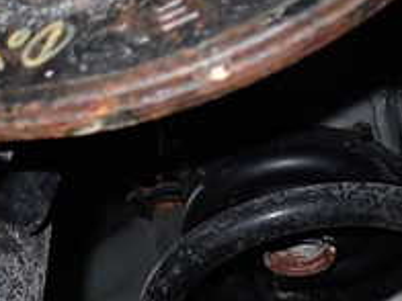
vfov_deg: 16.0
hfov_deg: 20.1
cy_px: 76
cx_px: -66
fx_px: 1068
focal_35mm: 92
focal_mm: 5.4
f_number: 6.3
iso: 320
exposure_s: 1/30
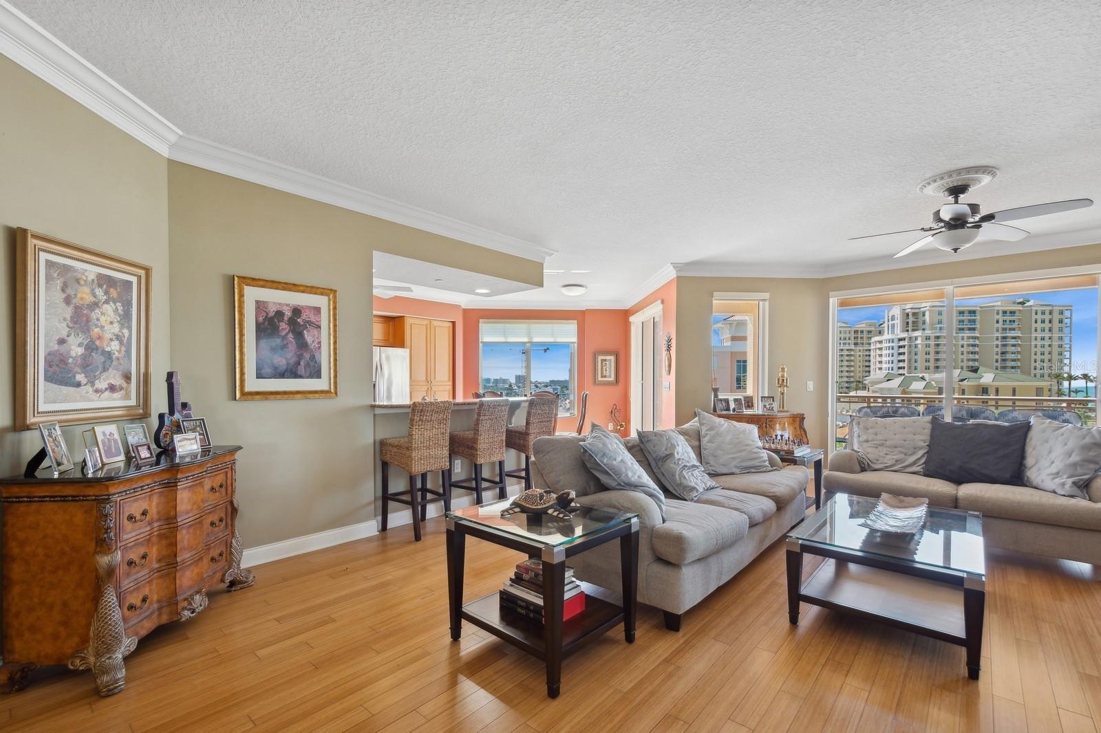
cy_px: 366
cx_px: 550
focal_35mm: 15
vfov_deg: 77.3
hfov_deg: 100.4
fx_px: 459
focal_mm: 10
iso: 200
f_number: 8
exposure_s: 1/8
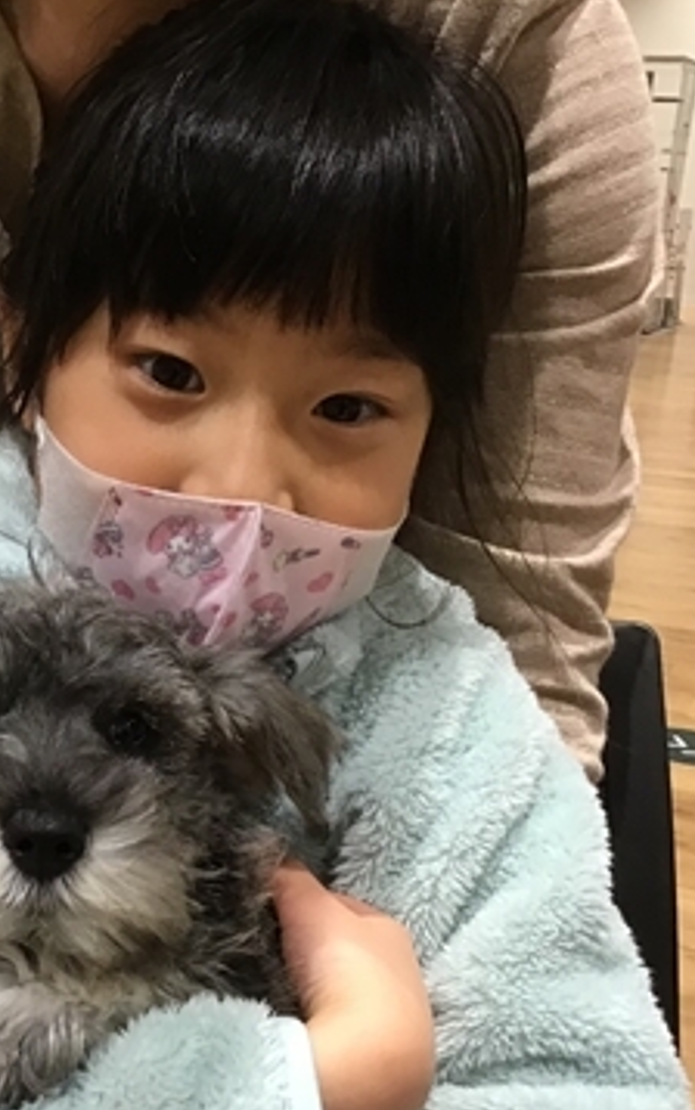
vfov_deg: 36.8
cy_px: 611
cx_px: -28
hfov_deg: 22.5
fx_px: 1665
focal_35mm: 55
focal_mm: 3.3
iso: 80
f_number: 2.4
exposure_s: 1/30
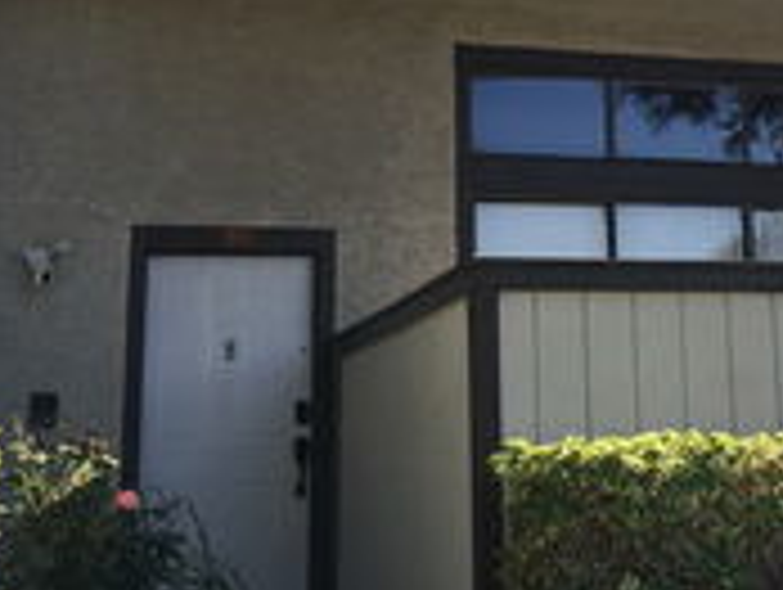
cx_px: 691
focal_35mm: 71
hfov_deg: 26.5
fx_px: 1608
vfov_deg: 20.5
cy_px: 95
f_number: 2.2
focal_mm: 4.15
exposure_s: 1/364
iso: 25
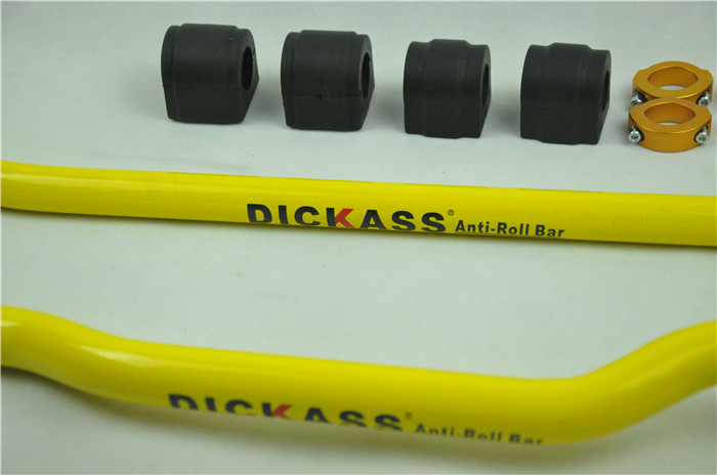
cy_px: 238
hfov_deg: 23.4
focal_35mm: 87
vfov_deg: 15.6
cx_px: 358
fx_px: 1730
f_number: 5
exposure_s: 1/800
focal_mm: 58
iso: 3200
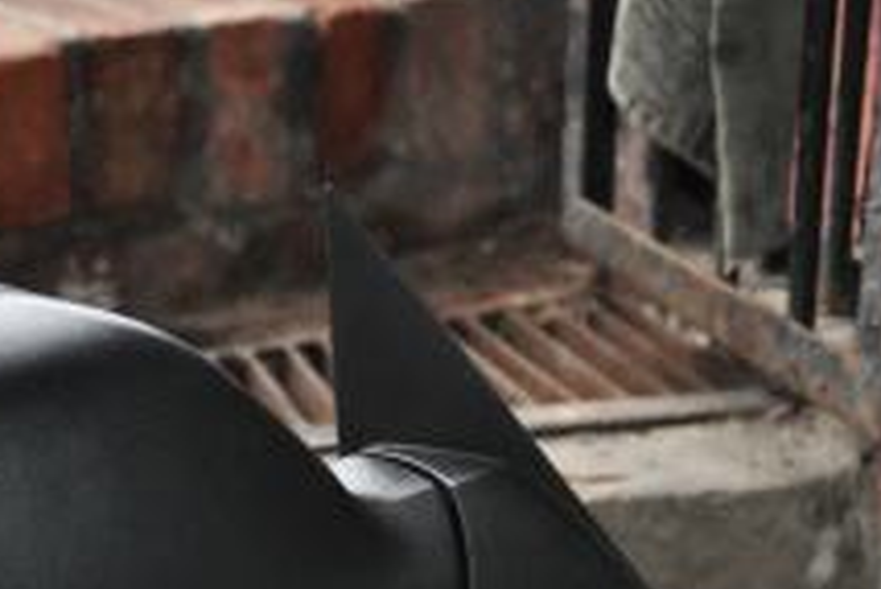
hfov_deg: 17.8
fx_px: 2743
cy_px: 515
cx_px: -21
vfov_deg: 12.2
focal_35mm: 112
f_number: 4.2
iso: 800
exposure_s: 1/60
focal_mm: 32
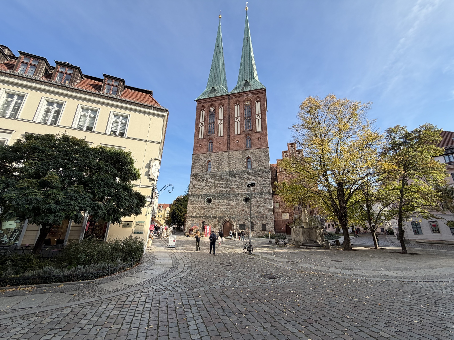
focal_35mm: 14
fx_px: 184
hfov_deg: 102.1
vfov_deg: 85.7
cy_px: 170
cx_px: 227
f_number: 2.2
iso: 40
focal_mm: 2.22
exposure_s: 1/540
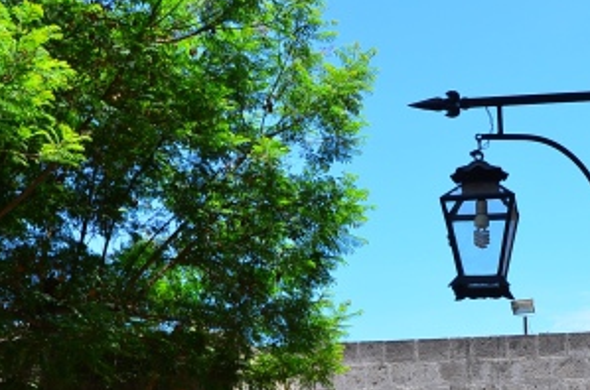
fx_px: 1472
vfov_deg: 14.9
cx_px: 493
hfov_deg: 22.3
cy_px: 394
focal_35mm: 90
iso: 100
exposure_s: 1/125
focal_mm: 28
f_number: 8
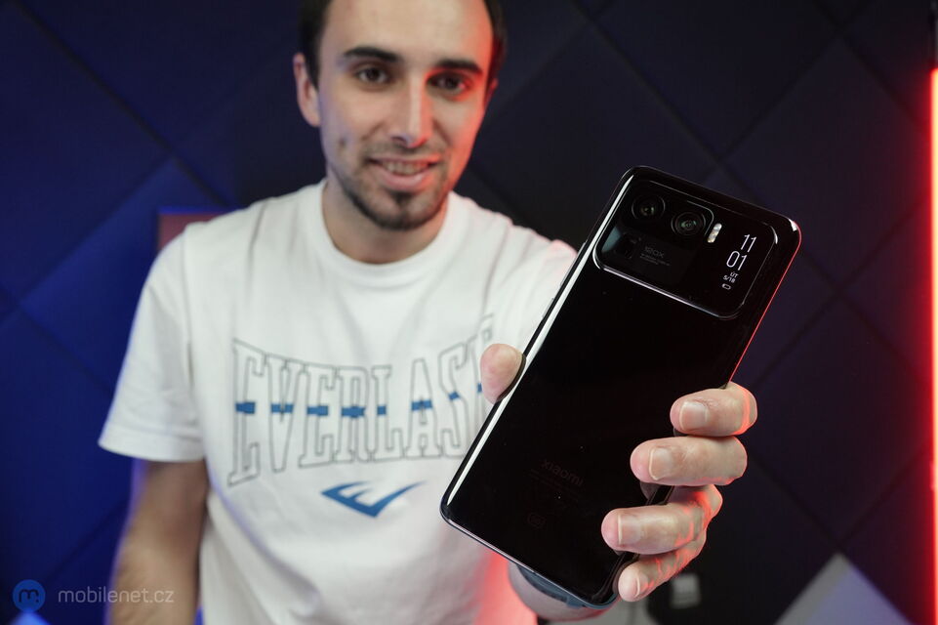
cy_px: 312
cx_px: 469
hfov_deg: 58.7
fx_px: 833
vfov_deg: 41.1
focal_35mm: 32
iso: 3200
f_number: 8
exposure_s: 1/200
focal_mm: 32
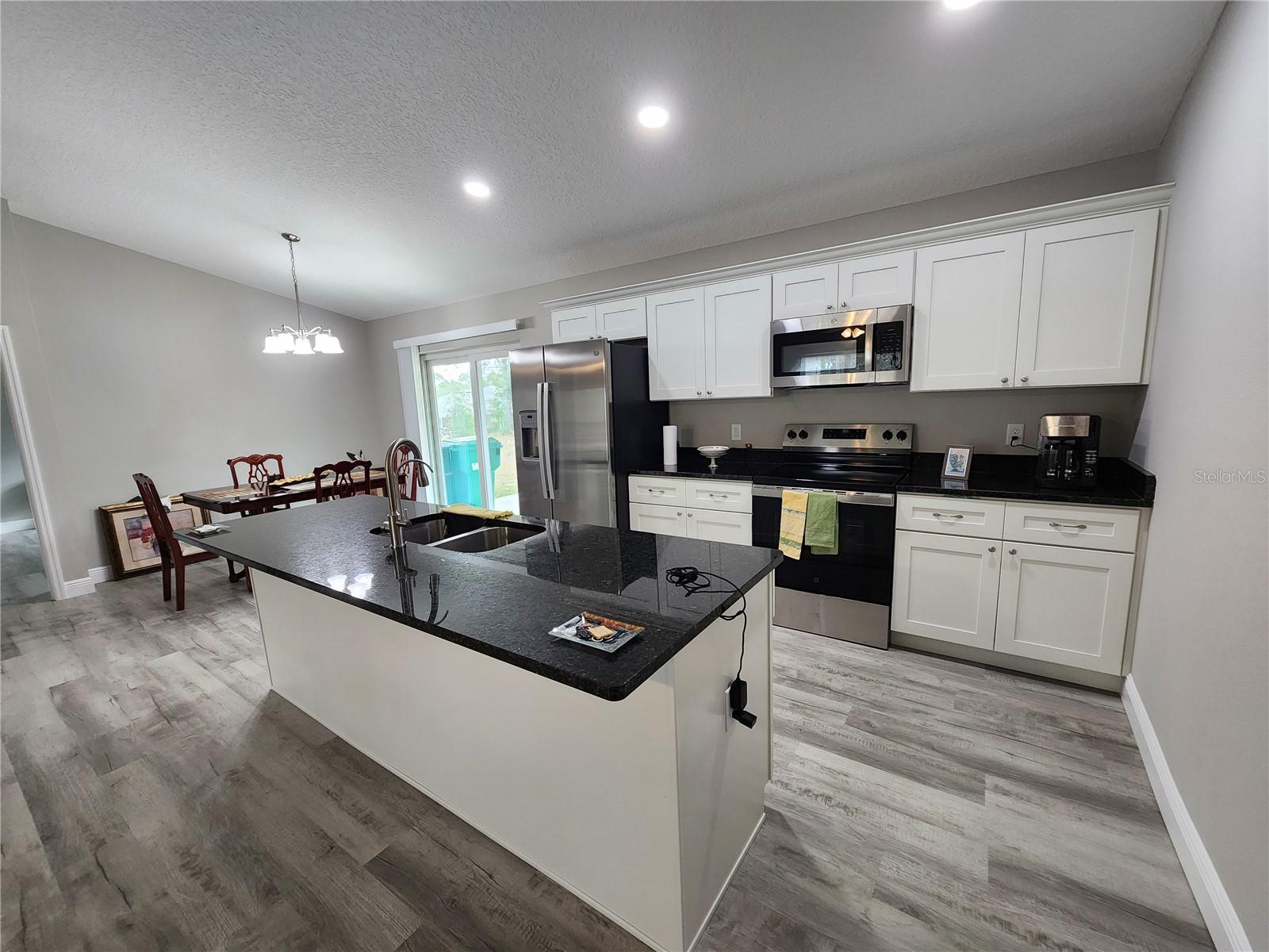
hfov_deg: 106.2
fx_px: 477
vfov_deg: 89.9
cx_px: 634
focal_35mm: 13
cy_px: 476
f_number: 2.2
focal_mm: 2.2
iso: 250
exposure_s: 1/60
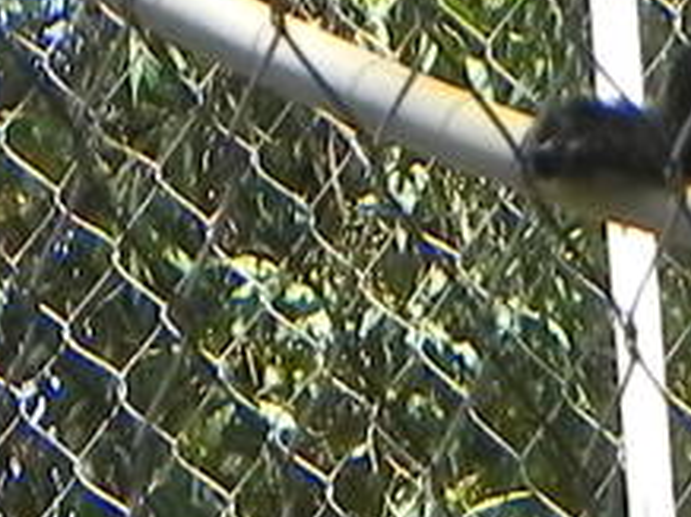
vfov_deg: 1.4
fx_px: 21116
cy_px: 0
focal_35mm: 1059
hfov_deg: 1.9
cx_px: 916
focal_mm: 25.7
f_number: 5.6
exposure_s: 1/243
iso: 160
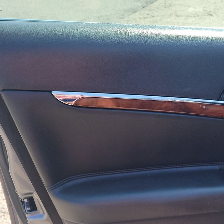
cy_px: 180
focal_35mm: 49
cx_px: 181
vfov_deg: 33.6
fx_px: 359
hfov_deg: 33.6
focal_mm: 6.7
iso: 50
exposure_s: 1/229
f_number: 1.8
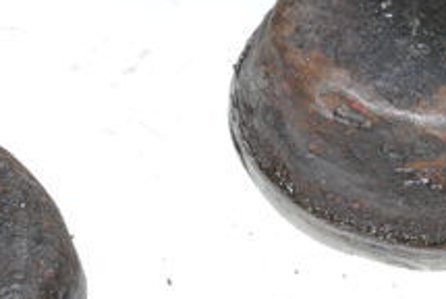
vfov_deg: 9.6
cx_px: 110
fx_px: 1774
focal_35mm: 143
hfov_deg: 14.3
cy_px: 220
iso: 800
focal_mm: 32
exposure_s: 1/80
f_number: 22
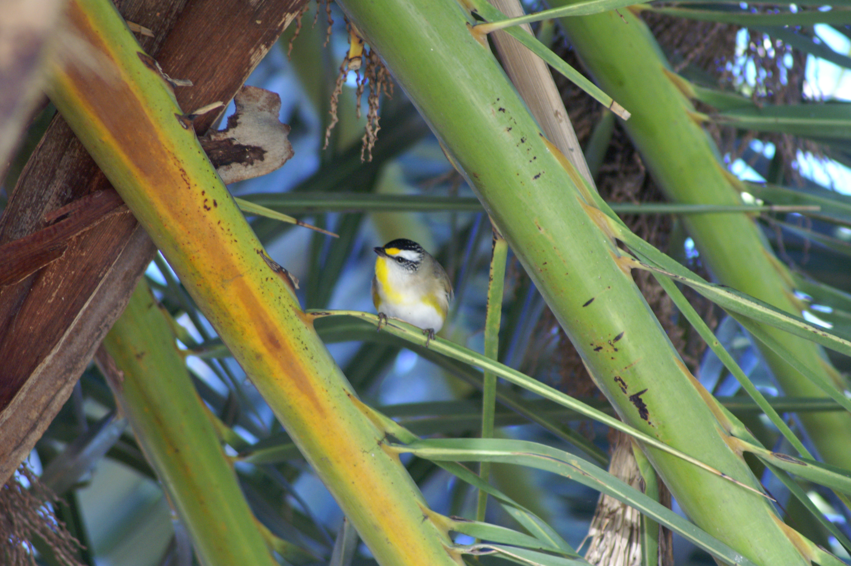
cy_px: 283
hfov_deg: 5.5
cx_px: 426
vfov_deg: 3.7
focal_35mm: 375
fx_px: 8857
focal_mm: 250
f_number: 5.6
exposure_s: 1/160
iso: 800
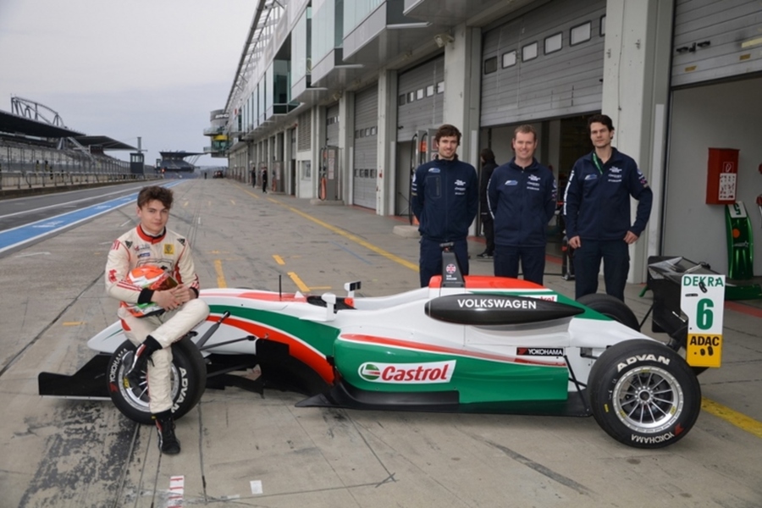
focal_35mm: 36
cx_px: 381
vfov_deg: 36.9
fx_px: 762
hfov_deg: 53.1
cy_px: 254
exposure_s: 1/250
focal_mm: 24
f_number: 4
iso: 180
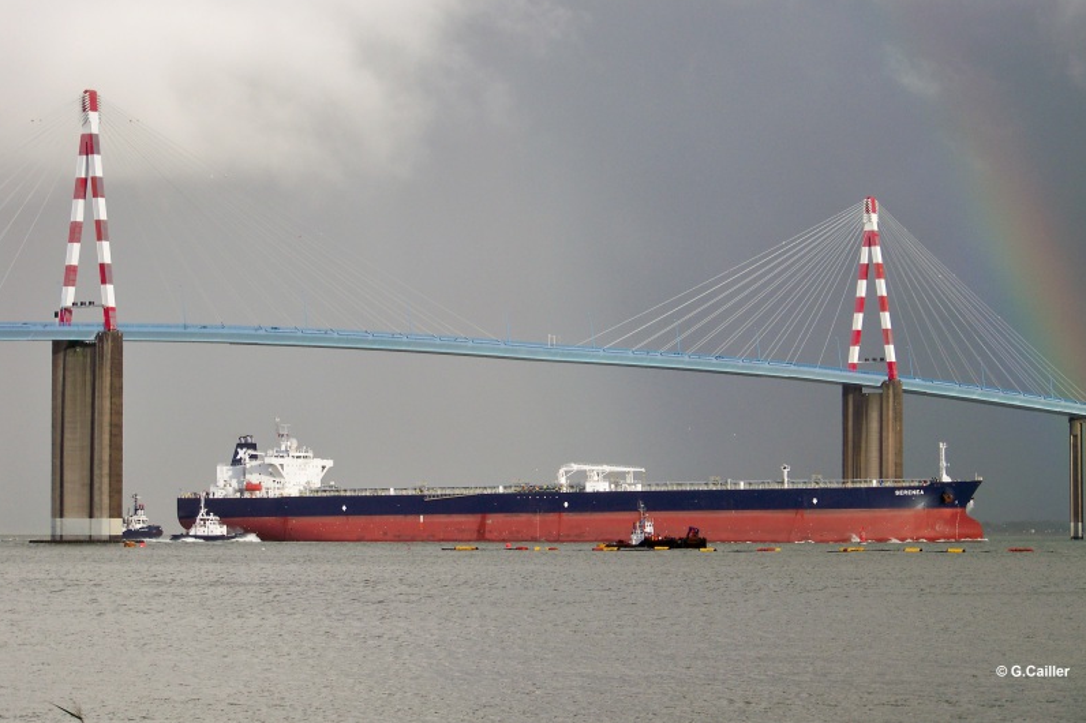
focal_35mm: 114
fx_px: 3437
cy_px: 318
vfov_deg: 12.0
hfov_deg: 18.0
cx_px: 542
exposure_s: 1/1000
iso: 64
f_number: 3.2
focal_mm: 19.3
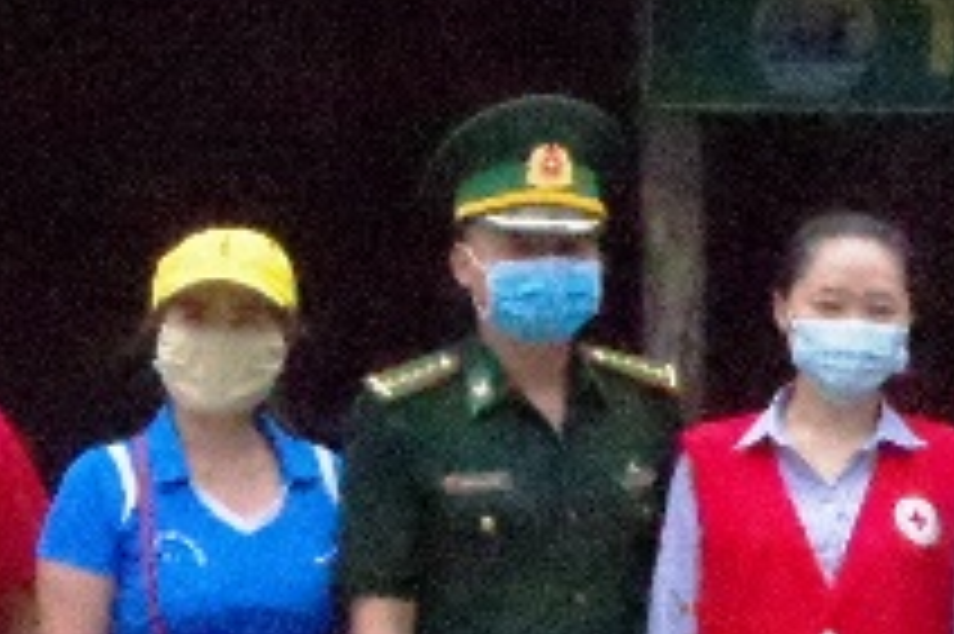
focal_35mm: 152
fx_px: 4036
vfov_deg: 8.9
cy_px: 618
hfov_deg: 13.1
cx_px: 1166
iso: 25600
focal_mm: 21
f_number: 16
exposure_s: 1/6000
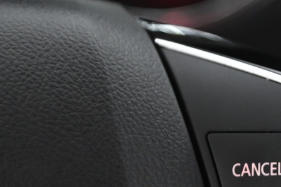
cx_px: 351
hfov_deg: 4.7
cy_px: 208
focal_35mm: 435
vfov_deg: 3.2
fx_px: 3393
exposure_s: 1/15
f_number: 4
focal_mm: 120
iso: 2000
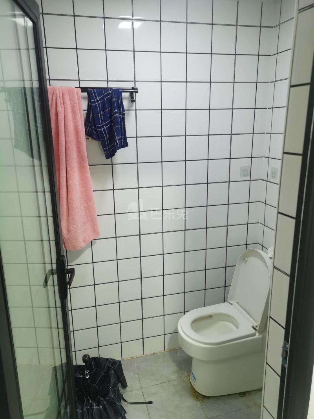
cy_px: 210
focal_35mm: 27
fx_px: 327
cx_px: 157
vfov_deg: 65.3
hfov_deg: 51.3
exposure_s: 1/50
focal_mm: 5.58
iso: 320
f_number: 1.8
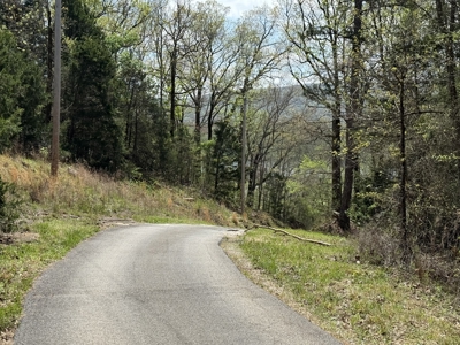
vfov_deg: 30.3
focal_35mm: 48
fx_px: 638
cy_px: 172
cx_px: 230
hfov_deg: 39.7
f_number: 1.78
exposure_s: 1/4878
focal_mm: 6.76
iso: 100
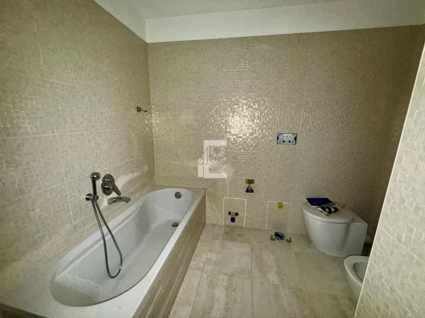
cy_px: 159
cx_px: 212
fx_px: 172
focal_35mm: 14
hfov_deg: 102.1
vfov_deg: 85.7
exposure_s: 1/28
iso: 160
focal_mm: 2.22
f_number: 2.2
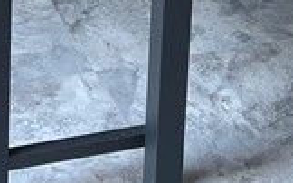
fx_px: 1388
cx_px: 31
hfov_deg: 12.0
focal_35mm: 174
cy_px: -391
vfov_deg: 6.7
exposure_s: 1/120
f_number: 1.5
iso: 50
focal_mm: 5.7
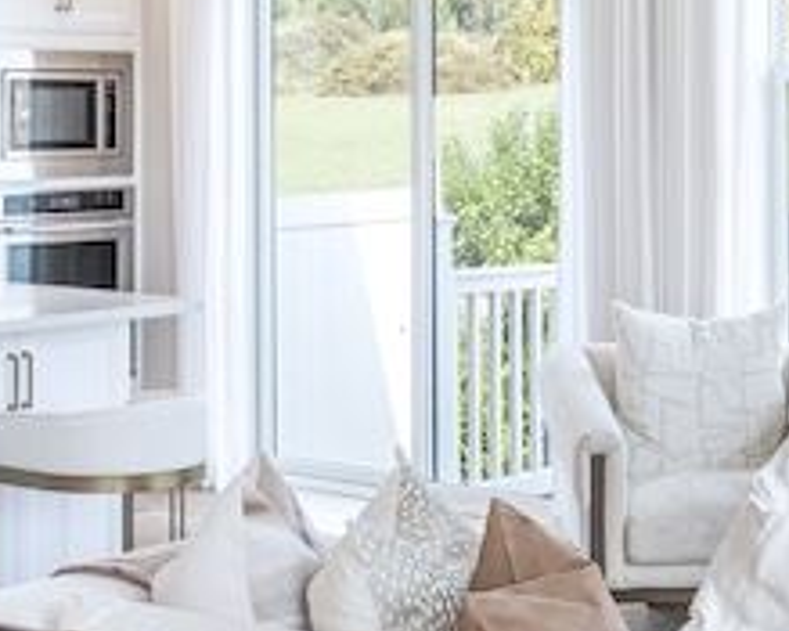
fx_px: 1844
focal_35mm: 79
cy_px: 570
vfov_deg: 19.1
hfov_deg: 24.0
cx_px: 252
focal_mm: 16
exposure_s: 1/6
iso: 160
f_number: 11
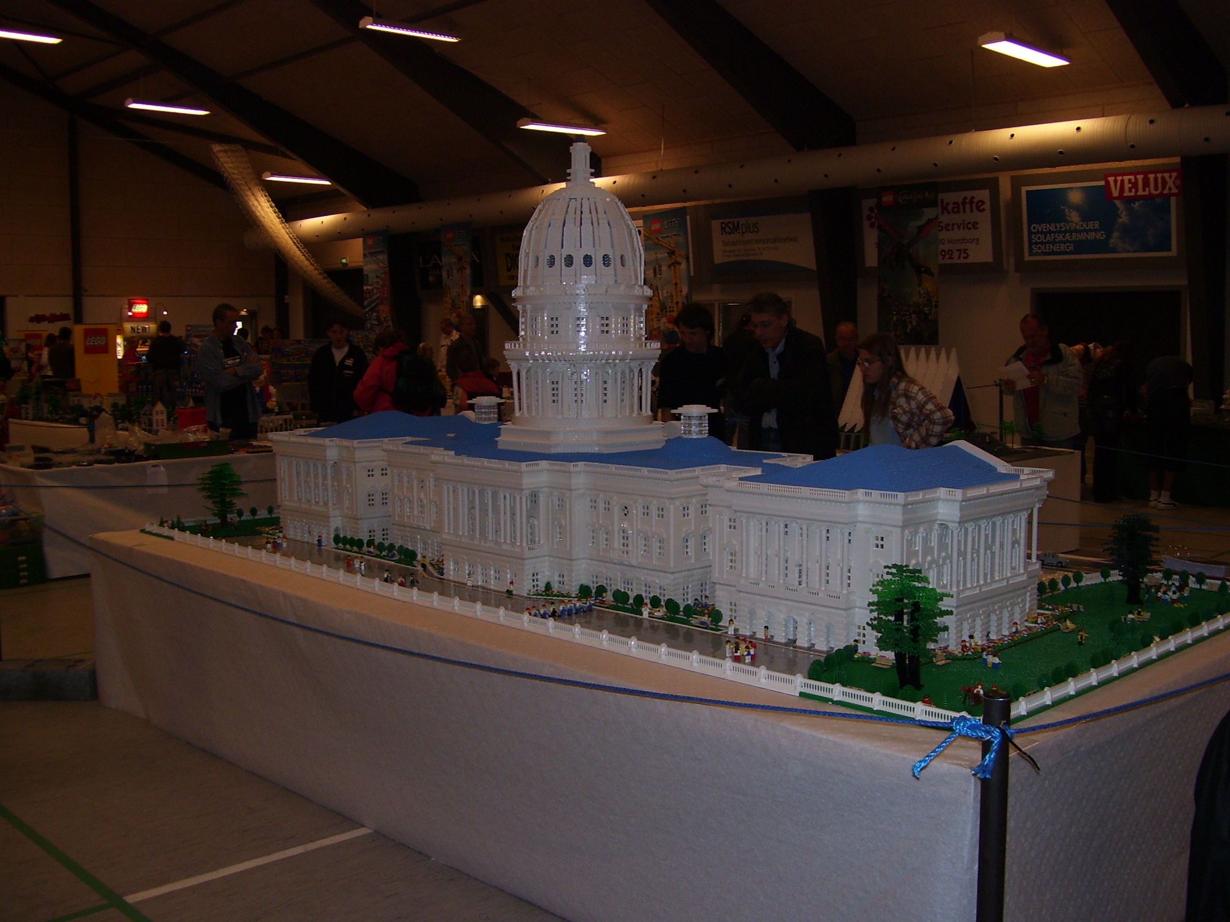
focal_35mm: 36
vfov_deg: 39.7
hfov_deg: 51.4
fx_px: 1279
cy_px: 461
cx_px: 615
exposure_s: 1/60
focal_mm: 6
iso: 80
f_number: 2.7
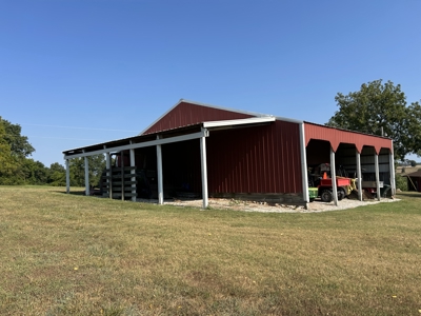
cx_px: 210
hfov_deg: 67.3
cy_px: 158
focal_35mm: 26
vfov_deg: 53.1
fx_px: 316
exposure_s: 1/3257
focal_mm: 5.7
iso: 50
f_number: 1.5
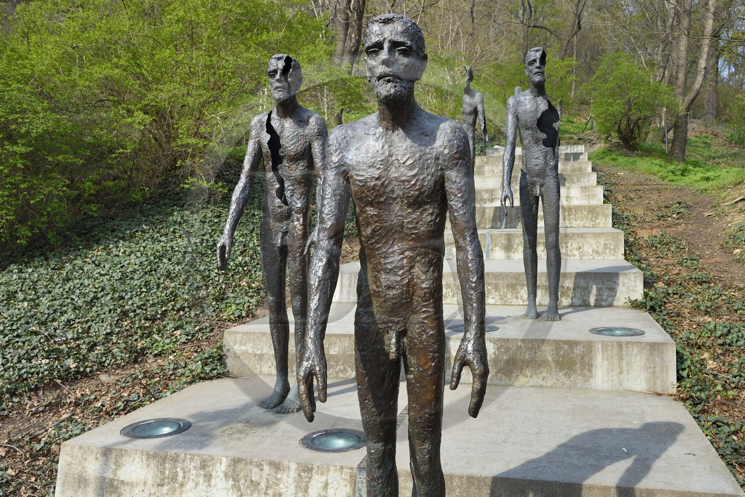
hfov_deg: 60.3
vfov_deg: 42.3
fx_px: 641
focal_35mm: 31
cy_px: 248
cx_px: 372
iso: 400
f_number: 11
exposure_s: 1/200
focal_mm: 31
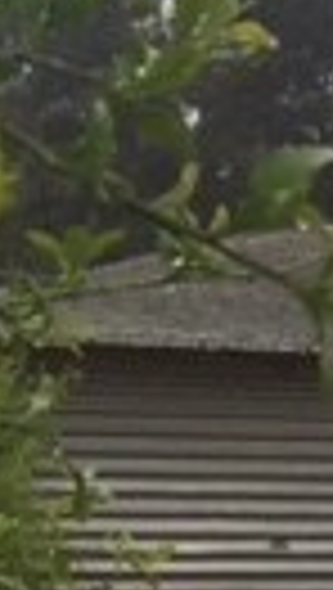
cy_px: 441
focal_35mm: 154
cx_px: 1292
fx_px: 2410
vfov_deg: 13.9
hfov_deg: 6.5
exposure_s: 1/549
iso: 32
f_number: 2.2
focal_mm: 4.15
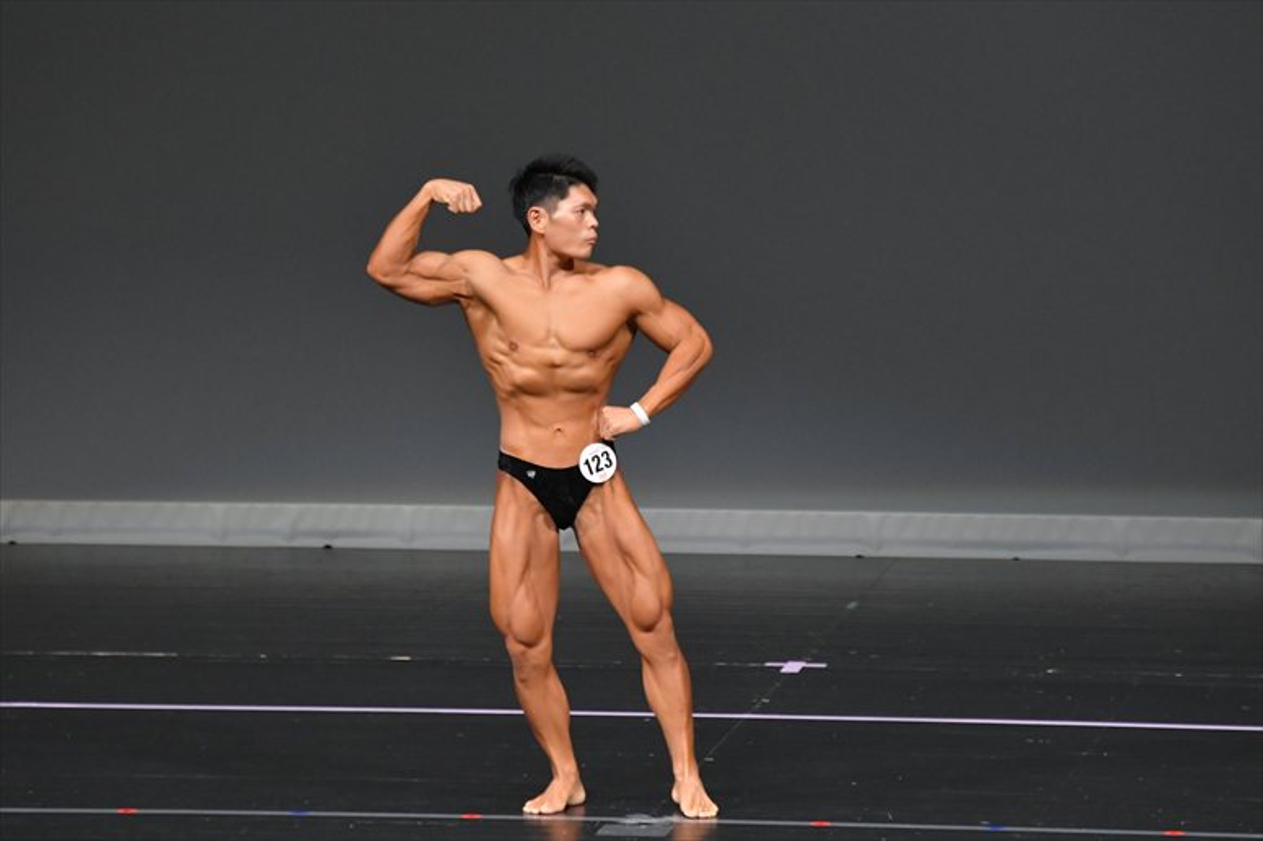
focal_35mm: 315
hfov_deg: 6.5
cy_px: 420
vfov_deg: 4.4
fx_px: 11046
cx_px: 632
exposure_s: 1/400
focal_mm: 210
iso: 4000
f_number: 5.6
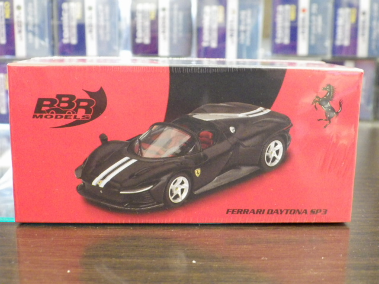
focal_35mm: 50
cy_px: 142
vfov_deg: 29.1
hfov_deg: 38.2
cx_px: 190
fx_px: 547
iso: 1600
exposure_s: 1/25
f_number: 3.8
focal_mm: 9
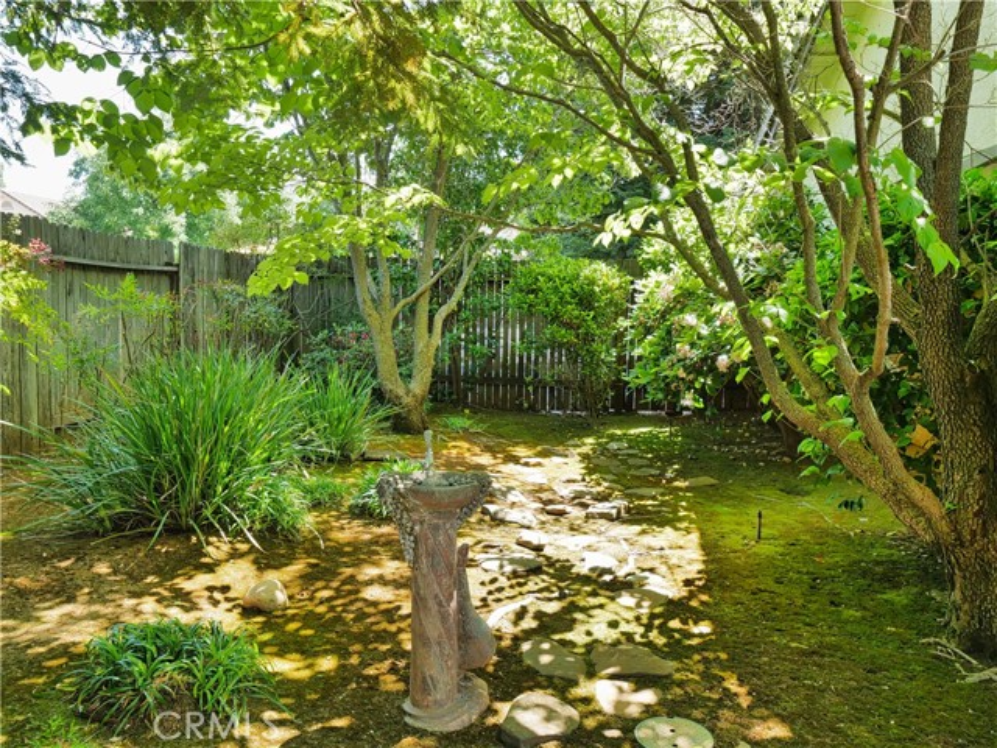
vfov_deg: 49.7
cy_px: 374
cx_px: 498
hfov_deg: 63.4
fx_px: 806
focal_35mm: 28
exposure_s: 1/100
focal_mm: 14
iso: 250
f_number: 4.5
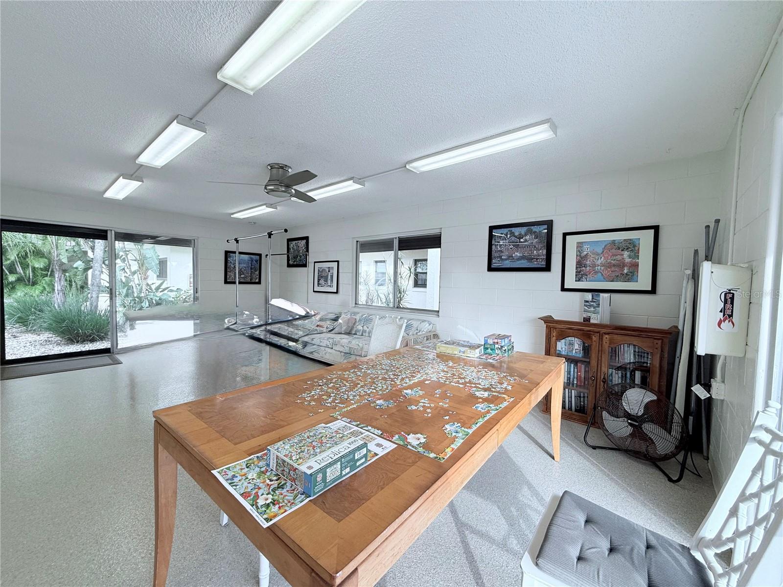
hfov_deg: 102.1
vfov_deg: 85.7
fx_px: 317
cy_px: 294
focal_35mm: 14
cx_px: 392
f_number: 2.2
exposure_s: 1/123
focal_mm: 2.22
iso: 64
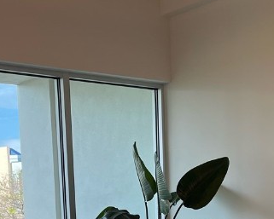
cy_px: 286
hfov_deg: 23.5
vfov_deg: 17.7
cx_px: 102
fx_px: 657
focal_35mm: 81
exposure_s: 1/364
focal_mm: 5.1
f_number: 1.6
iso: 50
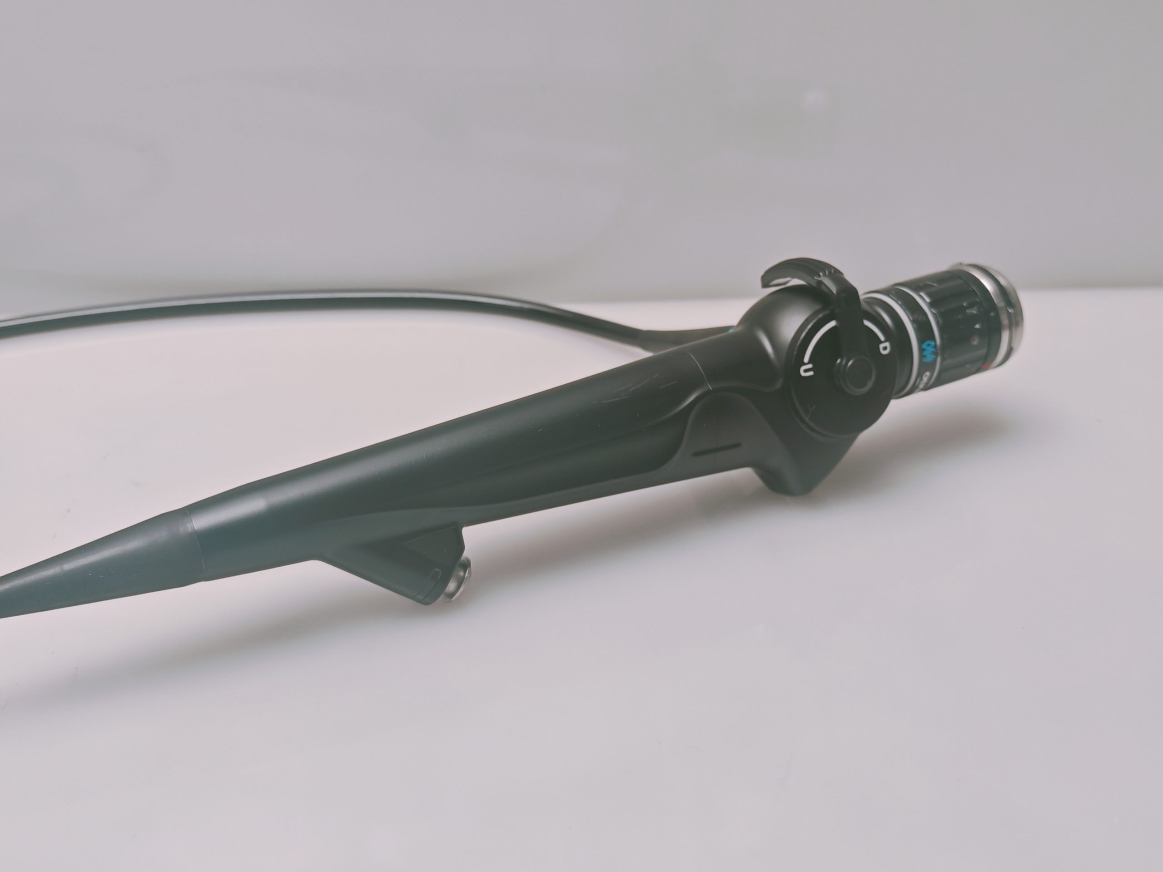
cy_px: 436
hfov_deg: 51.4
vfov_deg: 39.7
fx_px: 1209
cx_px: 582
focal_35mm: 36
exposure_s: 1/100
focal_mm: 6.83
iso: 80
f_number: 2
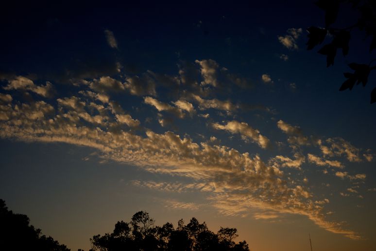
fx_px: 376
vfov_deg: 37.0
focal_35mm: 36
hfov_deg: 53.1
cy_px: 126
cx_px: 188
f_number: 10
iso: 100
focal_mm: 24
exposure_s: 1/500
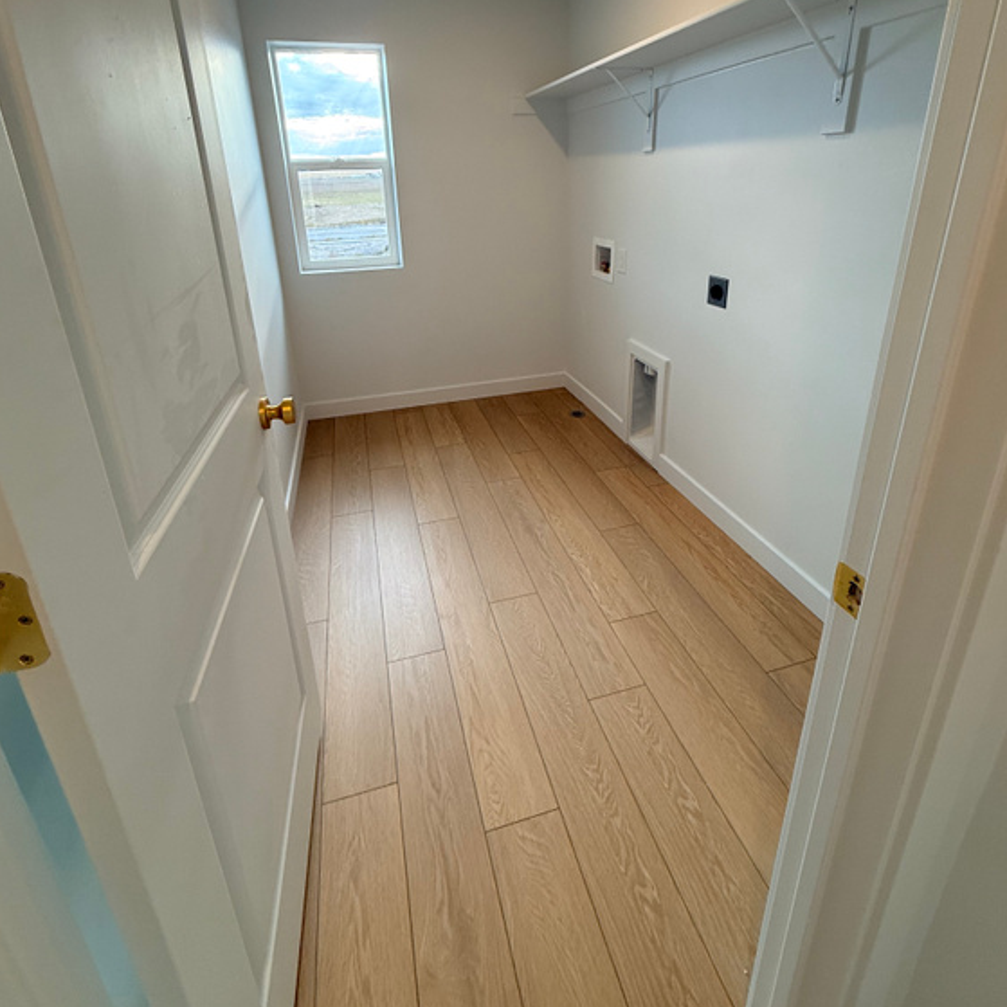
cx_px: 503
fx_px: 560
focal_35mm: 17
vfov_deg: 82.1
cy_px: 366
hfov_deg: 84.0
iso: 80
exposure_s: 1/120
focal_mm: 2.22
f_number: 2.2
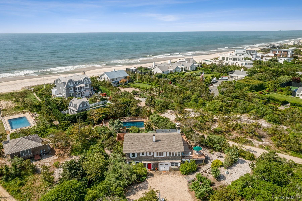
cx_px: 151
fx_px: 235
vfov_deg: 46.4
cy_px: 100
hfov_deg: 65.5
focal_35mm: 28
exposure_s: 1/100
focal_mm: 10.26
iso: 200
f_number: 7.1
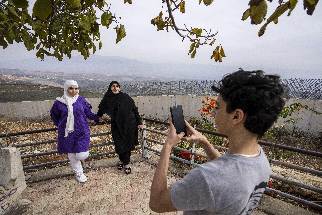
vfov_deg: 73.7
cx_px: 161
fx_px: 143
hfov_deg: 96.7
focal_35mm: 16
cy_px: 108
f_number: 6.3
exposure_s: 1/800
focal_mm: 16
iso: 320
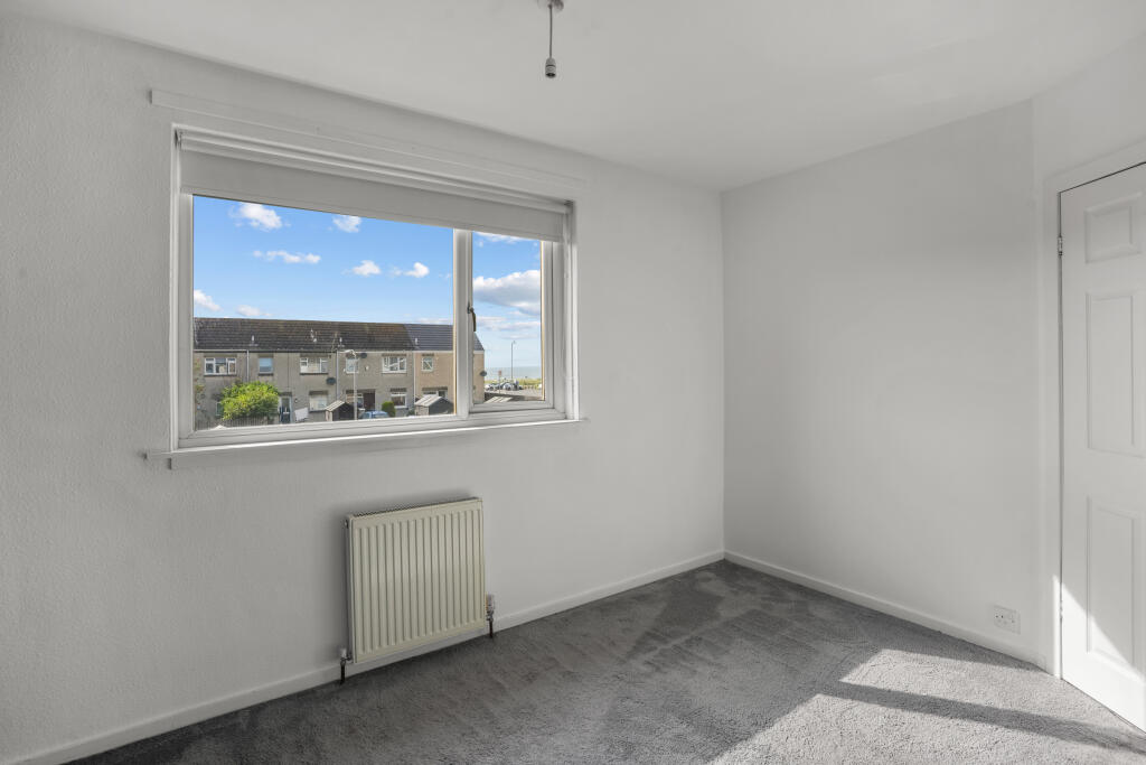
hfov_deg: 93.3
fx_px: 541
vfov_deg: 70.5
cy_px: 382
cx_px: 573
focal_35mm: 17
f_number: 9
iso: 250
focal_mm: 17
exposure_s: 1/40
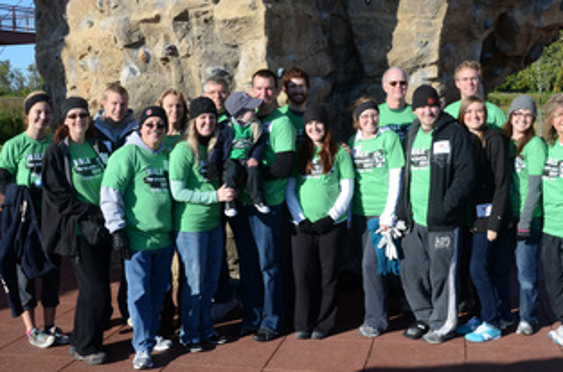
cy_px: 177
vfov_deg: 29.1
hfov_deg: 42.7
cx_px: 324
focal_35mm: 46
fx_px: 718
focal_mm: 24
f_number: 16
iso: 100
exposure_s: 1/50
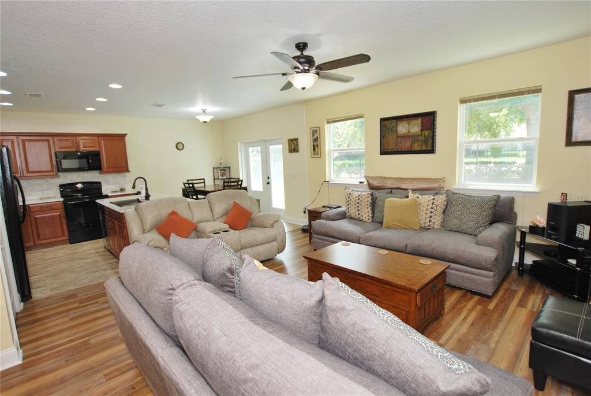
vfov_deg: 69.8
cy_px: 198
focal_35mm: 17
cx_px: 296
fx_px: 283
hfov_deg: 92.4
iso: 200
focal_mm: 11.5
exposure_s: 1/60
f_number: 4
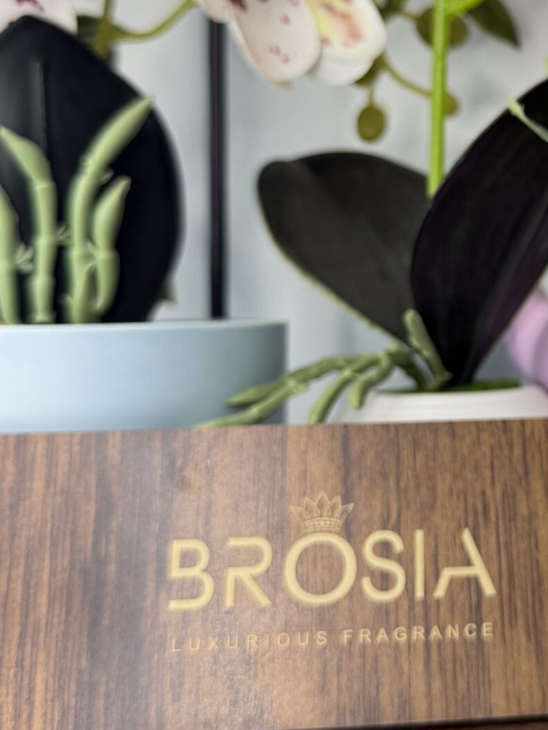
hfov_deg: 23.8
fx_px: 1224
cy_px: 257
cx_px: 586
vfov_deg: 33.0
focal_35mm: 58
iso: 100
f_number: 1.78
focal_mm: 6.76
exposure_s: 1/100
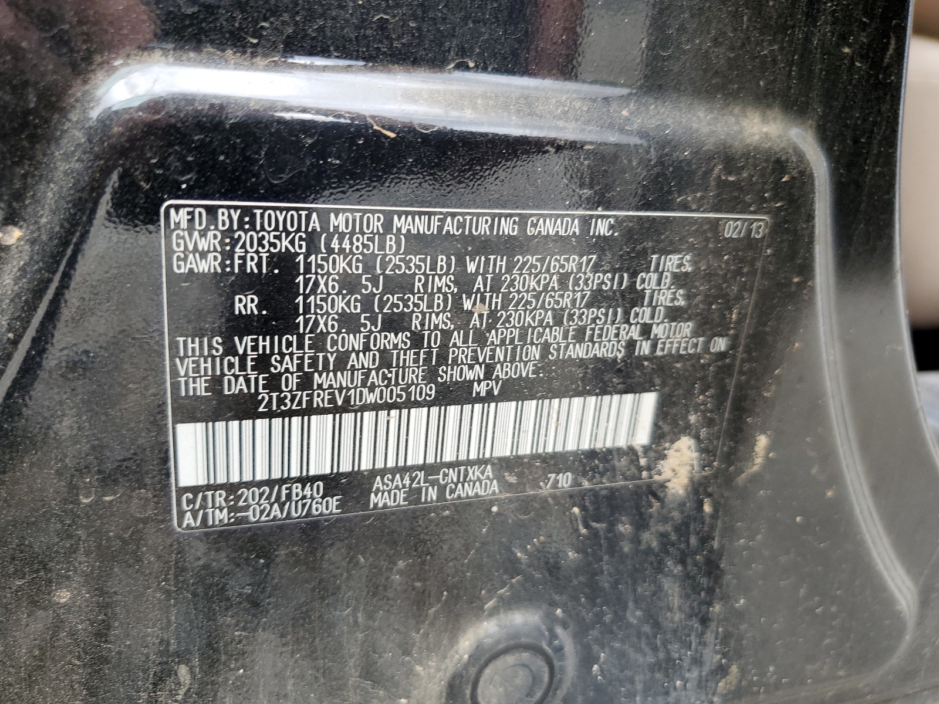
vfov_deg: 53.1
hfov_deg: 67.3
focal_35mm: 26
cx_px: 470
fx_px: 705
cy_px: 352
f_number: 1.5
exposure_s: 1/60.2
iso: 54
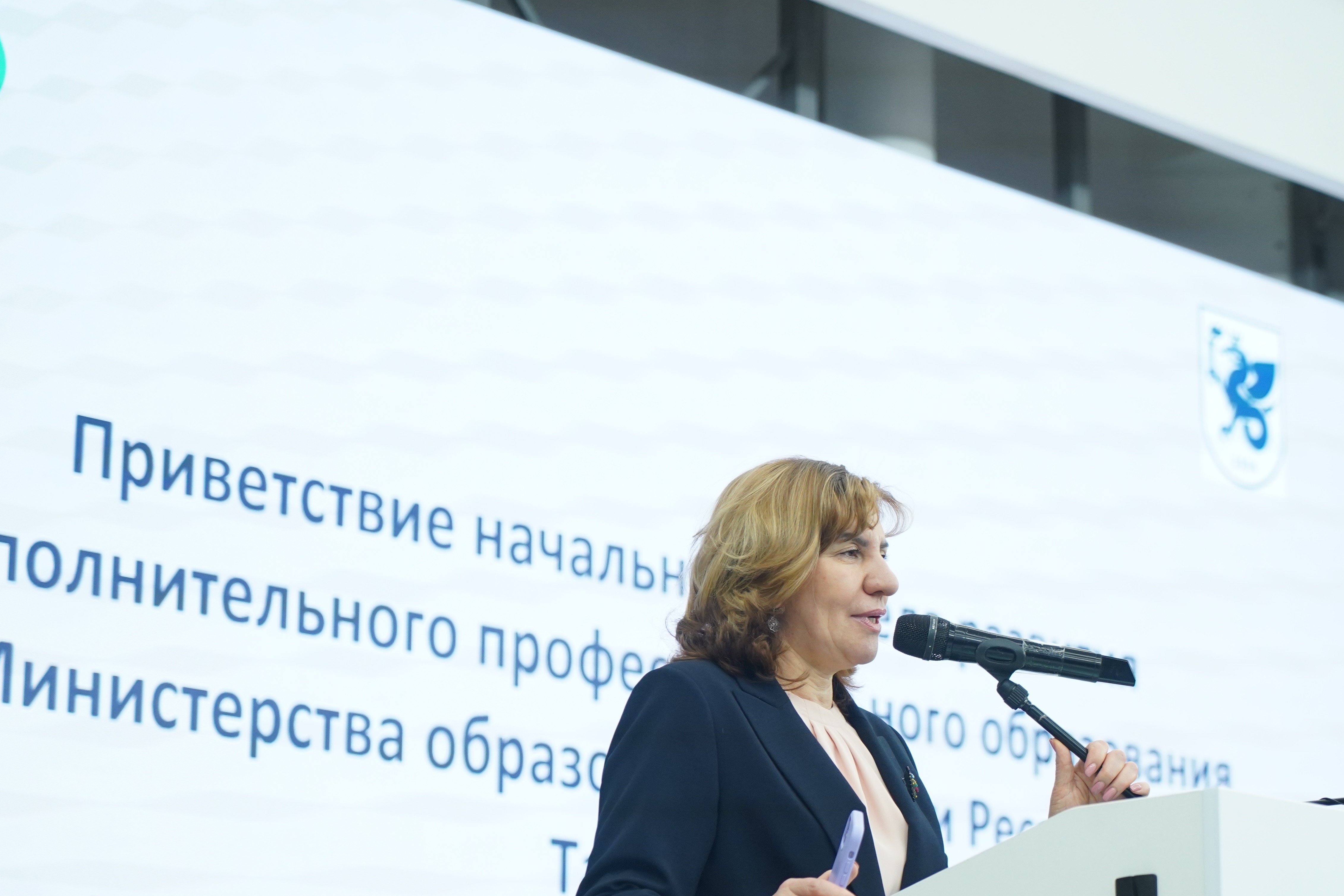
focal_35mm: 89
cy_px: 589
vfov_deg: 15.3
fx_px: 3322
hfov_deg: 22.8
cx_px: 859
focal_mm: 67
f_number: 4
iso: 1600
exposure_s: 1/125
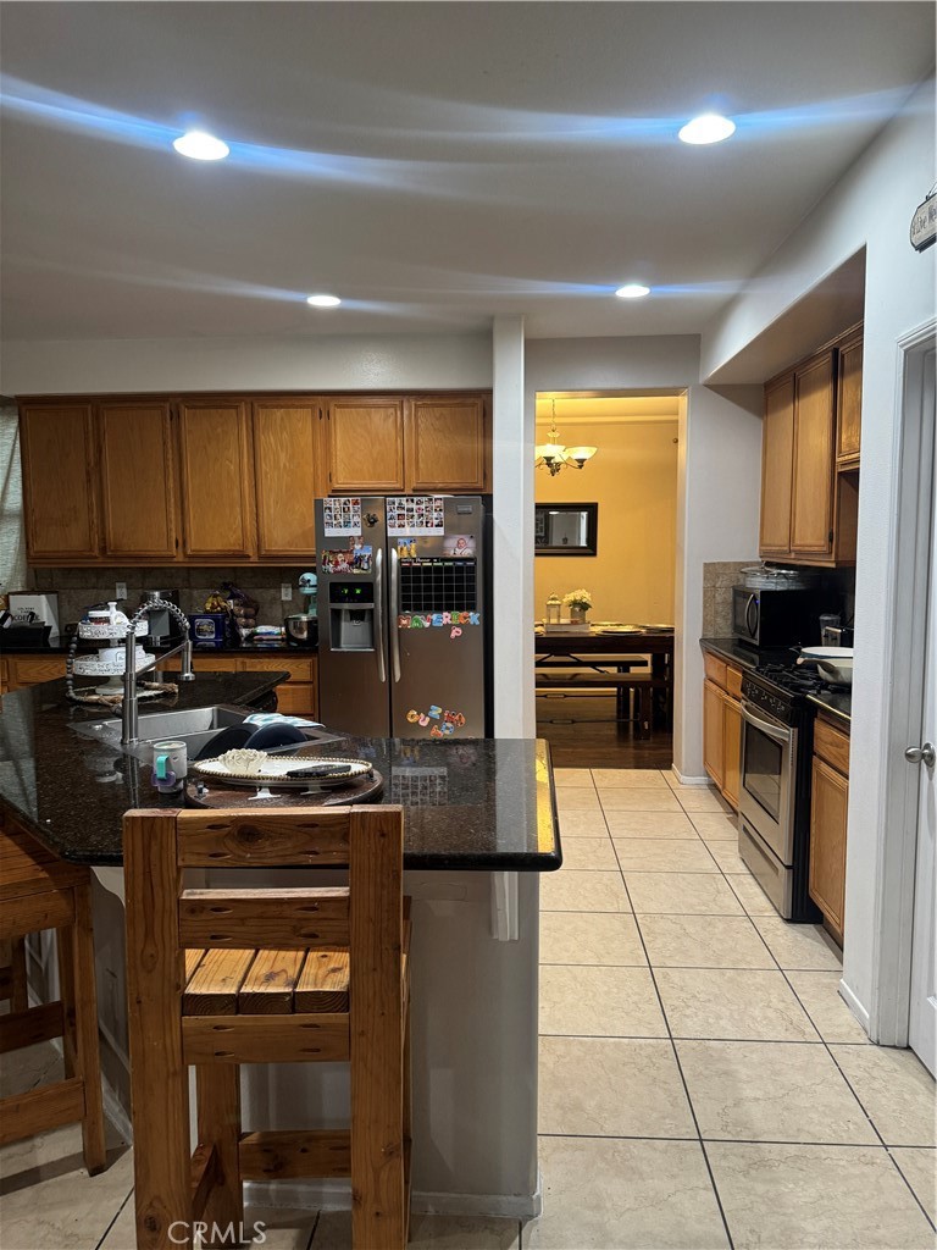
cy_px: 625
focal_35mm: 24
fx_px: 866
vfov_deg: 71.6
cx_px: 468
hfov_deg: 56.8
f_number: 1.78
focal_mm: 6.76
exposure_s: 1/60
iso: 320
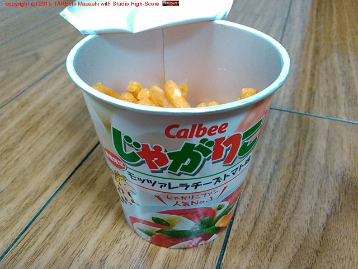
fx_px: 310
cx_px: 179
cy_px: 134
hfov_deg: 60.0
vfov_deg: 46.8
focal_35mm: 30
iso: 640
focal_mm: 4
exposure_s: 1/16.7
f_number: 2.4
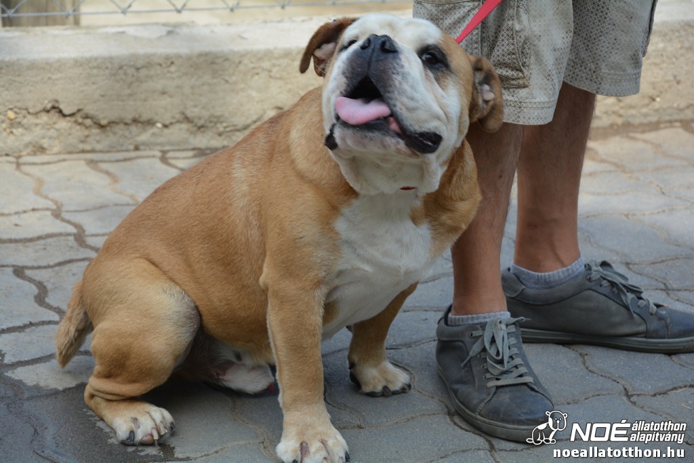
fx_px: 2661
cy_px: 232
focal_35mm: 138
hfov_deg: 14.9
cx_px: 347
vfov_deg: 9.9
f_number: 8
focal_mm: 92
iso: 100
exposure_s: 1/160
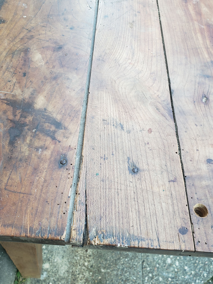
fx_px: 213
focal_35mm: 26
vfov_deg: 67.3
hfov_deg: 53.1
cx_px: 106
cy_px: 142
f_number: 2.4
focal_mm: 4.3
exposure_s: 1/50
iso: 125
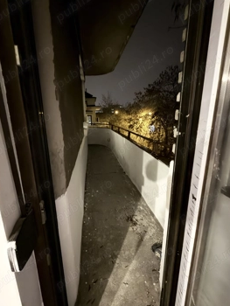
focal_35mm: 16
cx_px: 115
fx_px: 142
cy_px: 149
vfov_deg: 94.4
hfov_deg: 78.2
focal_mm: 2.22
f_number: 2.2
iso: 1000
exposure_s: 1/10
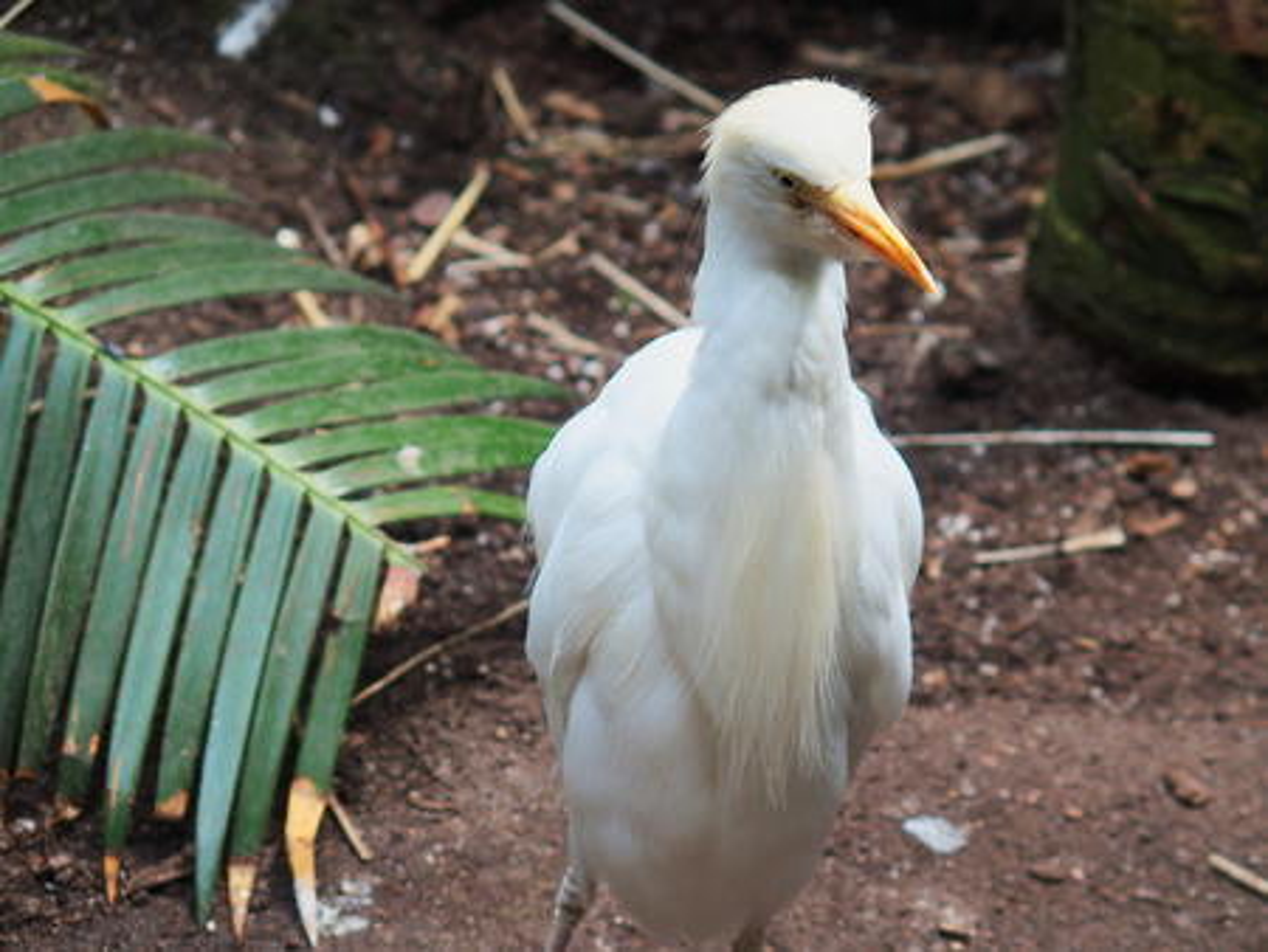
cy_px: 476
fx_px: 6670
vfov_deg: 8.2
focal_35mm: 182
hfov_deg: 10.9
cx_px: 634
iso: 125
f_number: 2.8
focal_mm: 38.6
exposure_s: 1/250
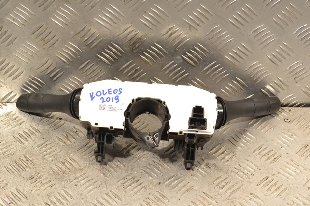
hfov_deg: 28.9
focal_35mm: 70
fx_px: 602
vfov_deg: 19.4
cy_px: 104
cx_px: 153
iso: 3200
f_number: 9
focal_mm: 46
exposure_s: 1/320
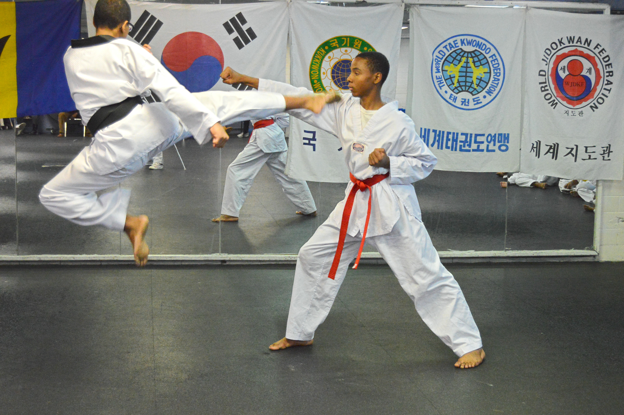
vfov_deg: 21.5
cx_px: 312
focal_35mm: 63
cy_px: 208
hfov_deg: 31.9
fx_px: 1091
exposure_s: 1/200
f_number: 5
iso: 3200
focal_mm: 42
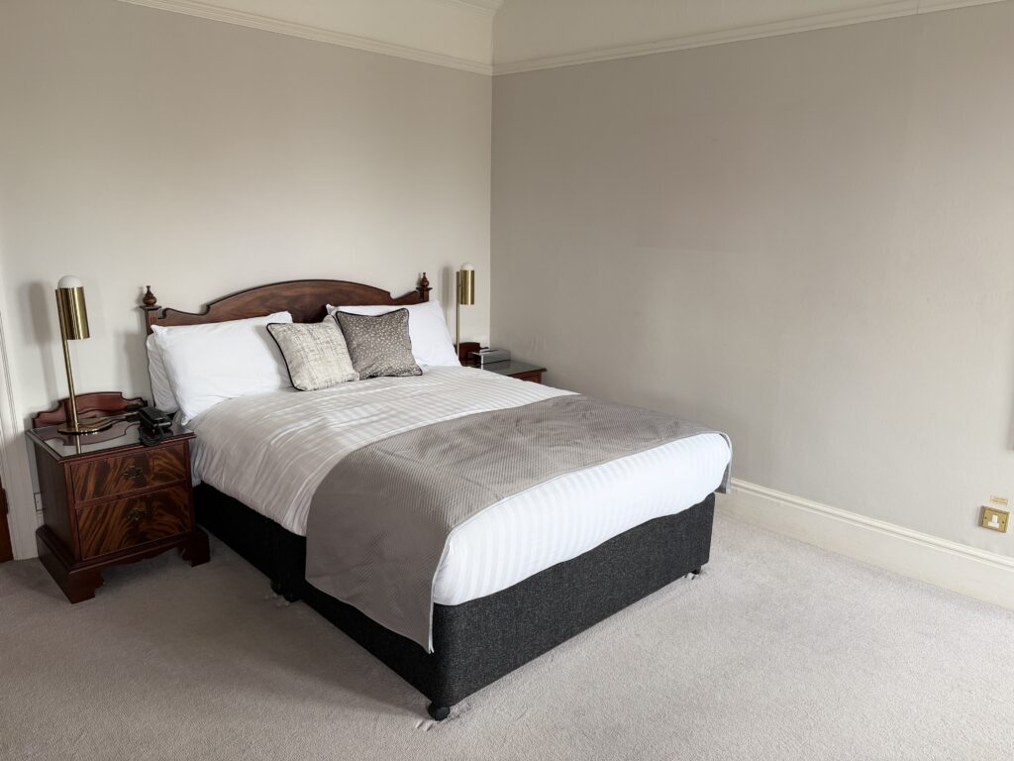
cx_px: 507
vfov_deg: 56.8
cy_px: 380
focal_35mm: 24
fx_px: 703
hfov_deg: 71.6
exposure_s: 1/121
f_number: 1.78
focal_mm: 6.76
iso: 125
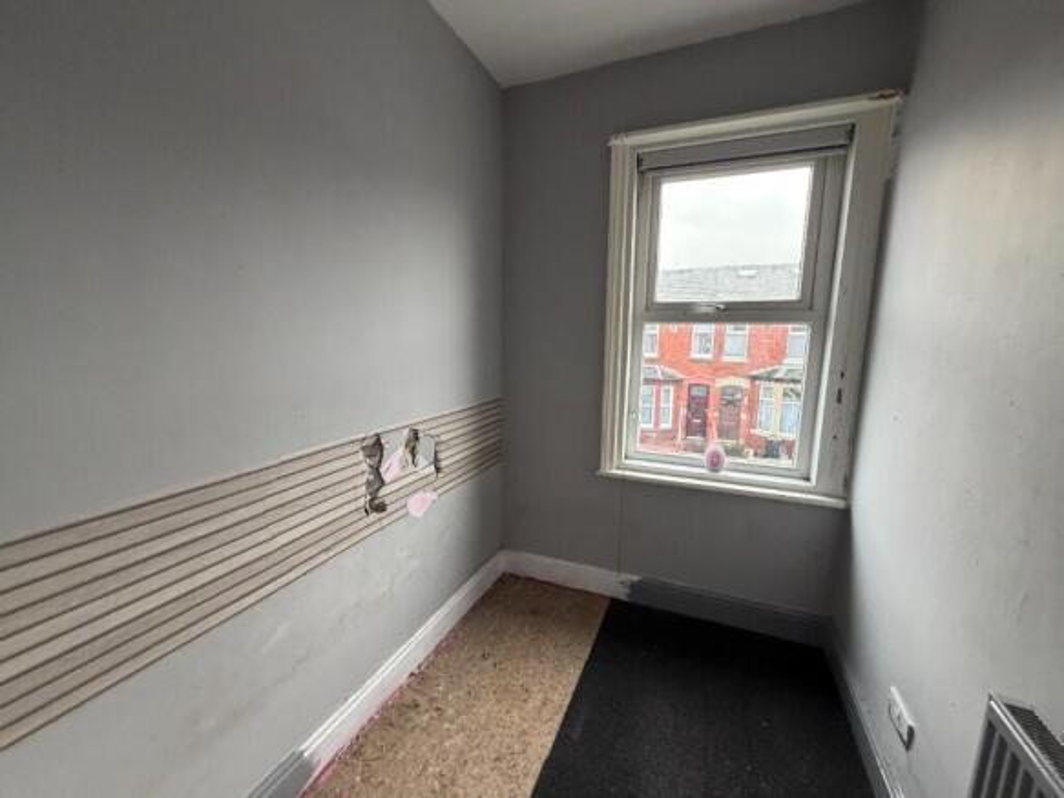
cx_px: 532
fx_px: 430
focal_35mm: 14
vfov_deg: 85.7
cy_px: 399
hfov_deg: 102.1
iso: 320
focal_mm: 2.22
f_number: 2.2
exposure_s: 1/96
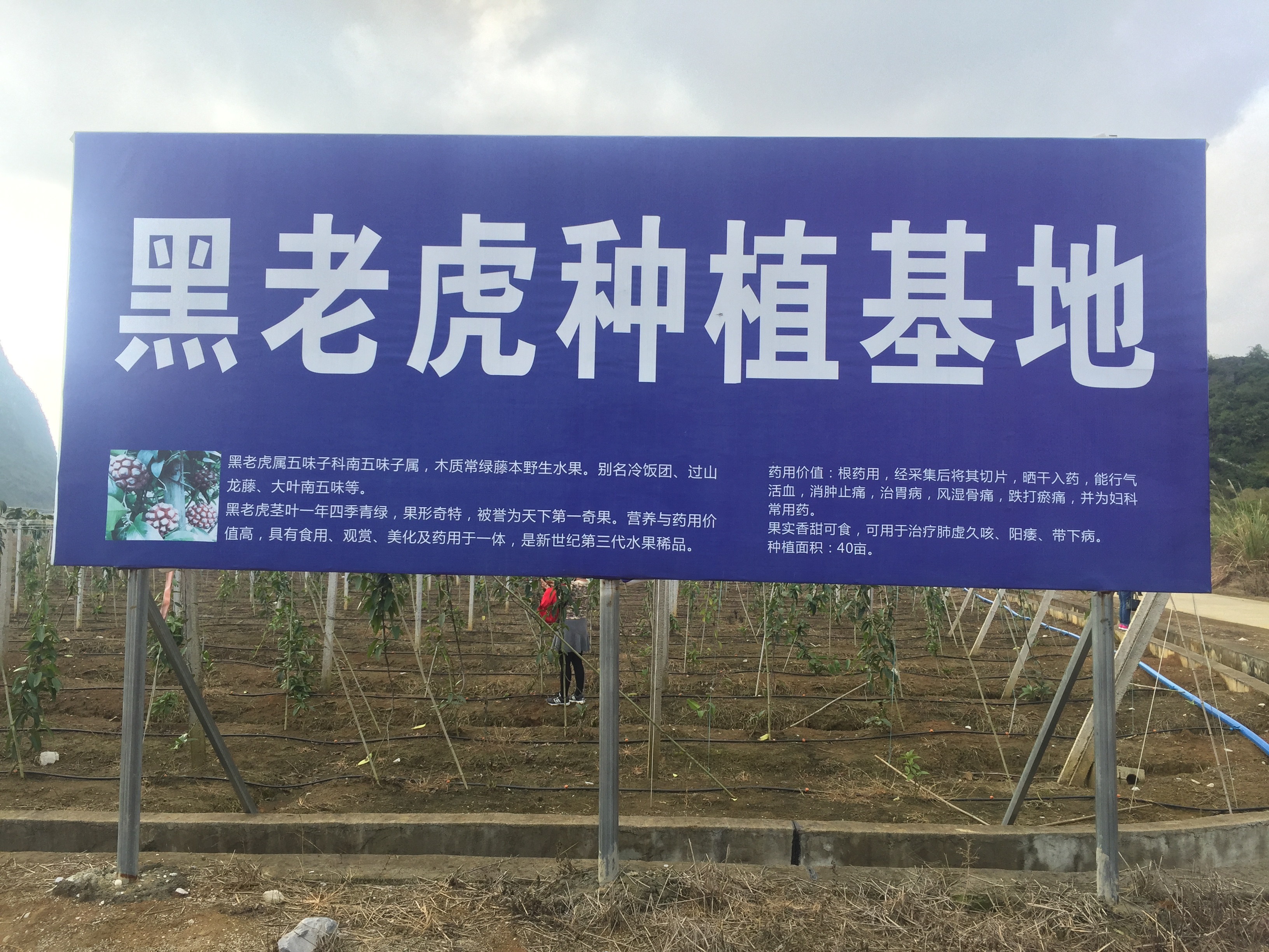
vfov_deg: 48.2
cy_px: 476
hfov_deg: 61.7
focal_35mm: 29
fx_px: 1063
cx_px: 634
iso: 32
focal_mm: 4.15
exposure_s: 1/465
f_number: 2.2
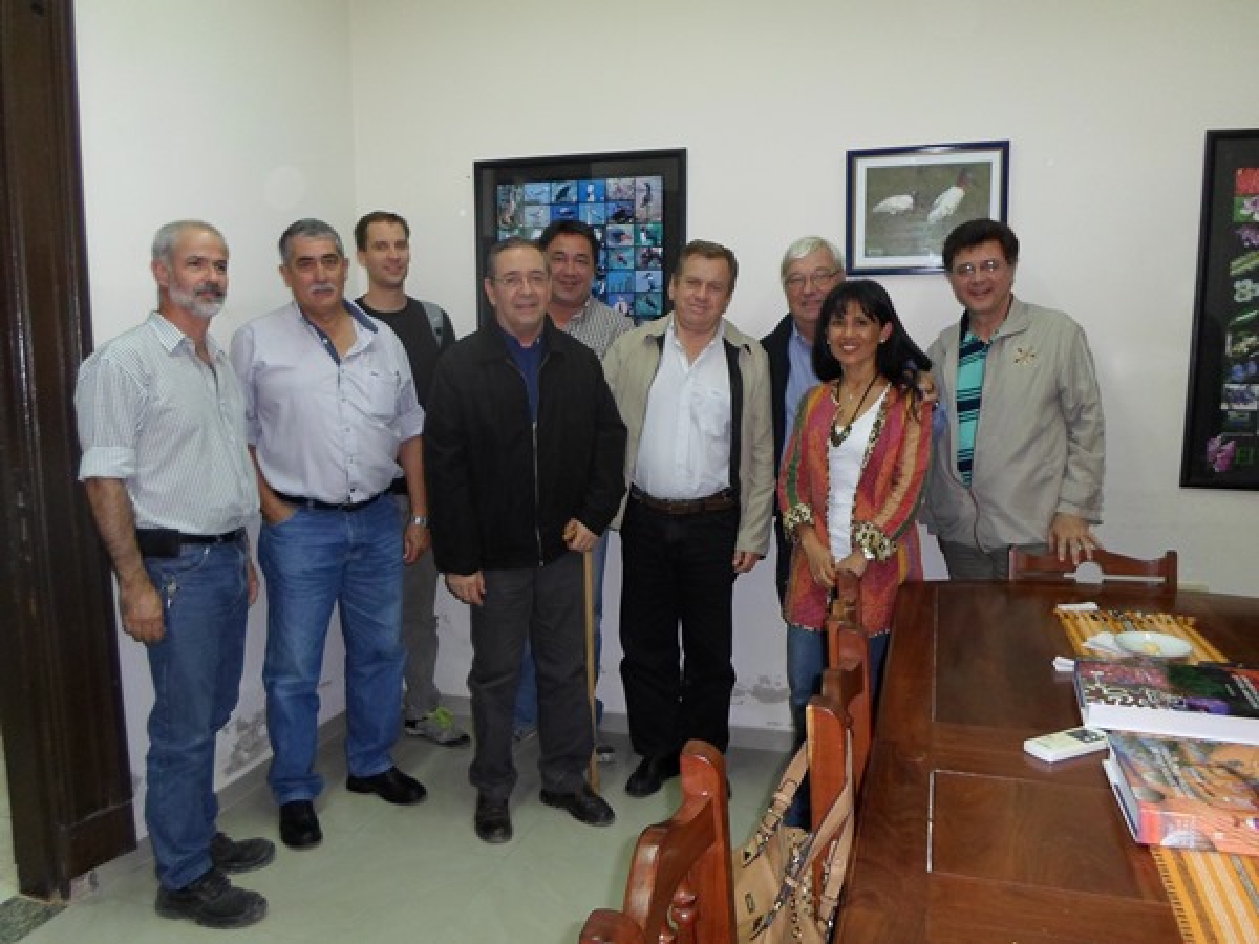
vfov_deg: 54.9
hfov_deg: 69.4
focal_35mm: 25
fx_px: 909
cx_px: 630
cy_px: 472
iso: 120
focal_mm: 4.5
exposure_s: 1/30
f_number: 2.5
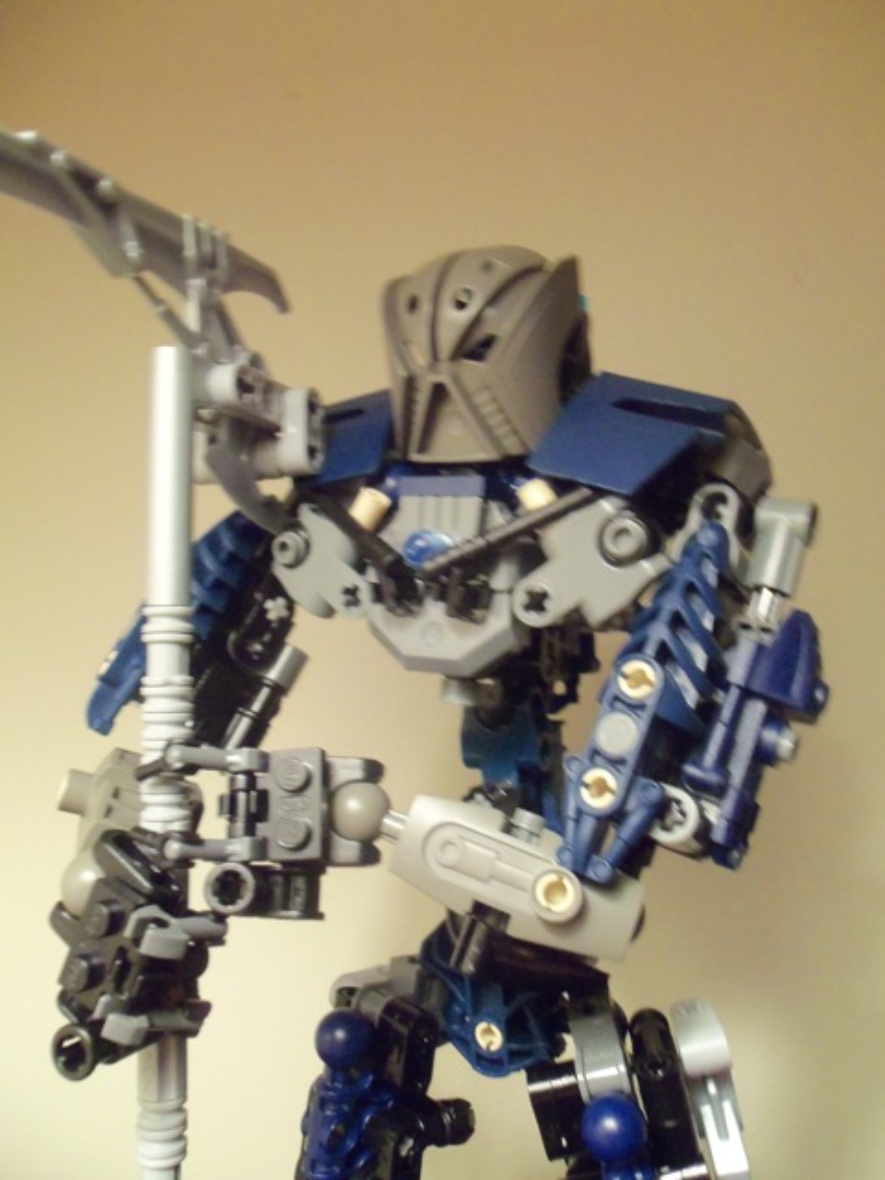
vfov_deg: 61.7
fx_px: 989
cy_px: 590
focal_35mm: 29
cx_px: 442
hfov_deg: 48.2
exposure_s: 1/30
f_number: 3.4
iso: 320
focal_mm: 5.2
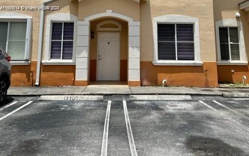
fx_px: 251
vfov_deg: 32.3
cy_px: 8
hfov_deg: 52.8
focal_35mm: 37
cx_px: 125
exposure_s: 1/5917
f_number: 1.6
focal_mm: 5.1
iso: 32
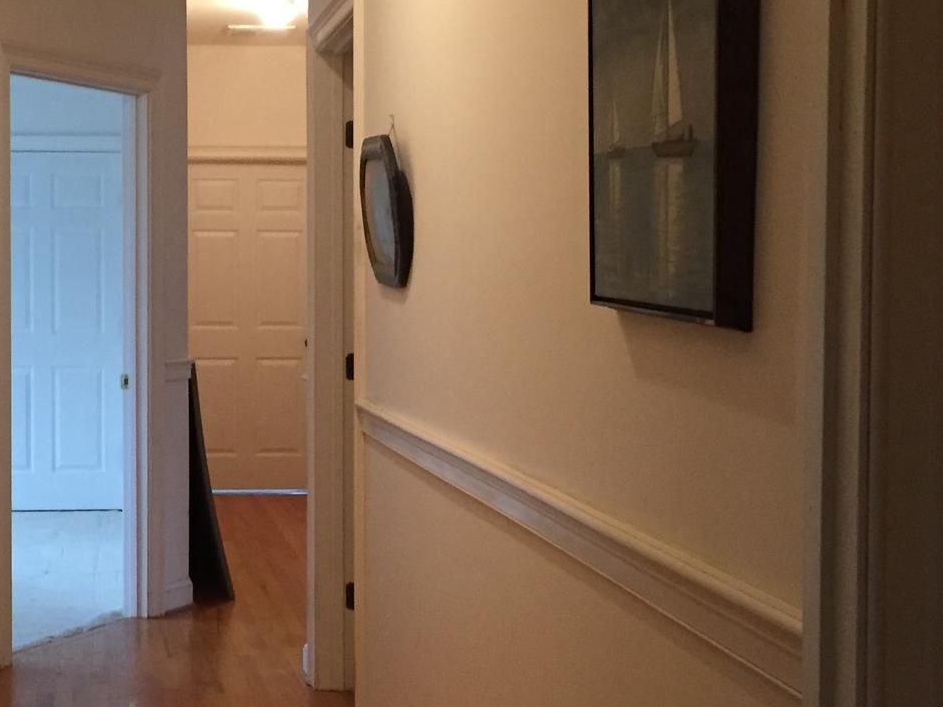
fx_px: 1716
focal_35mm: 63
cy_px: 365
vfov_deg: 23.3
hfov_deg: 30.1
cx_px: 217
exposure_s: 1/30
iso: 200
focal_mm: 4.15
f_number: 2.2
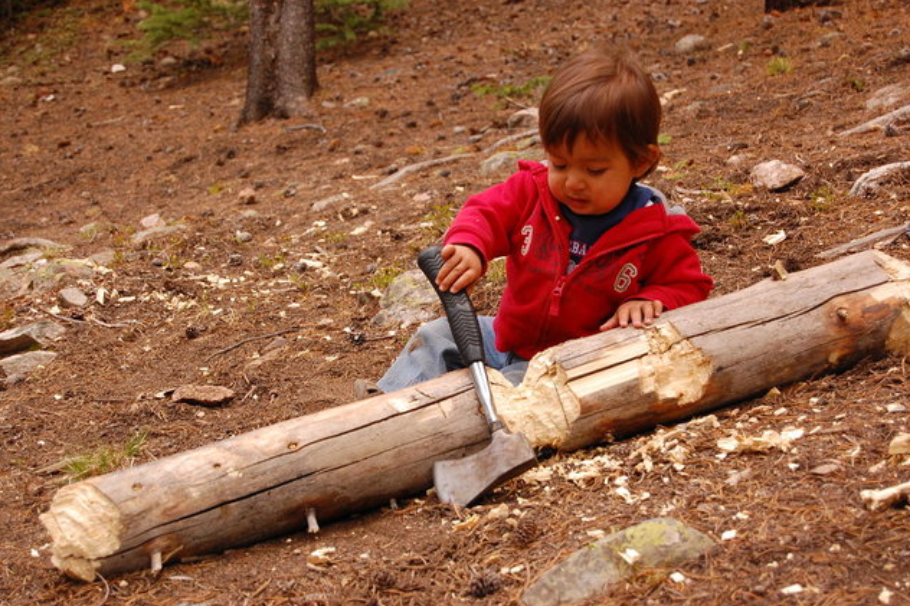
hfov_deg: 24.3
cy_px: 301
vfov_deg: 16.3
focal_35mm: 84
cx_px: 458
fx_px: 2110
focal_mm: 55
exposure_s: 1/125
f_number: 5.6
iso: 400
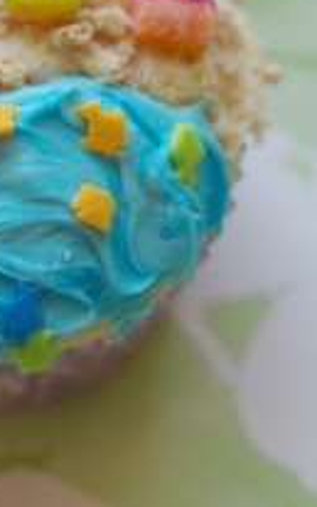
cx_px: -27
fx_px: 3064
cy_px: 139
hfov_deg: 5.9
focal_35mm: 222
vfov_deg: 9.4
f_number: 2.8
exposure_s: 1/640
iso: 1600
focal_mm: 50
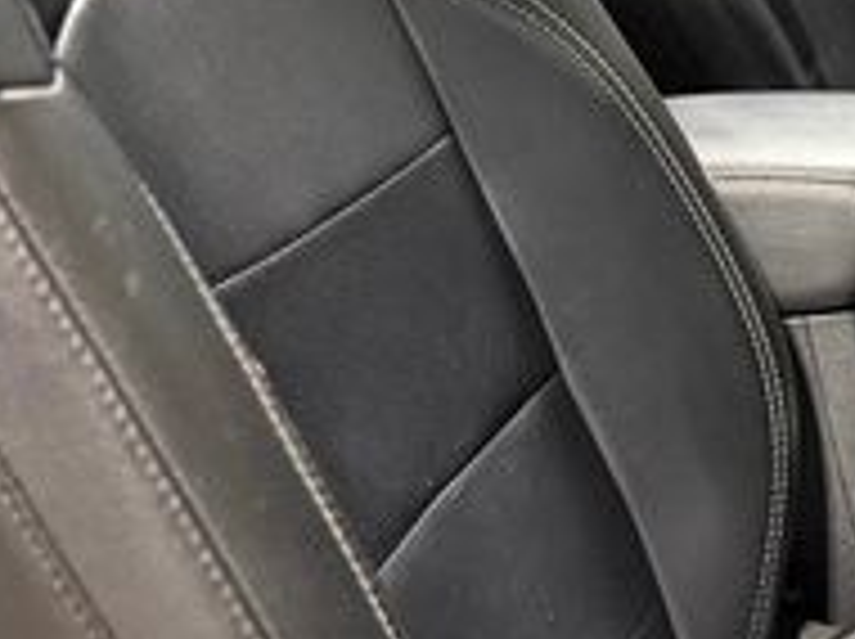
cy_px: 9
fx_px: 1998
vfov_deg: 17.8
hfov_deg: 22.7
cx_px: 950
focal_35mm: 81
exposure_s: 1/40
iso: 640
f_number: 1.78
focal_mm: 6.76
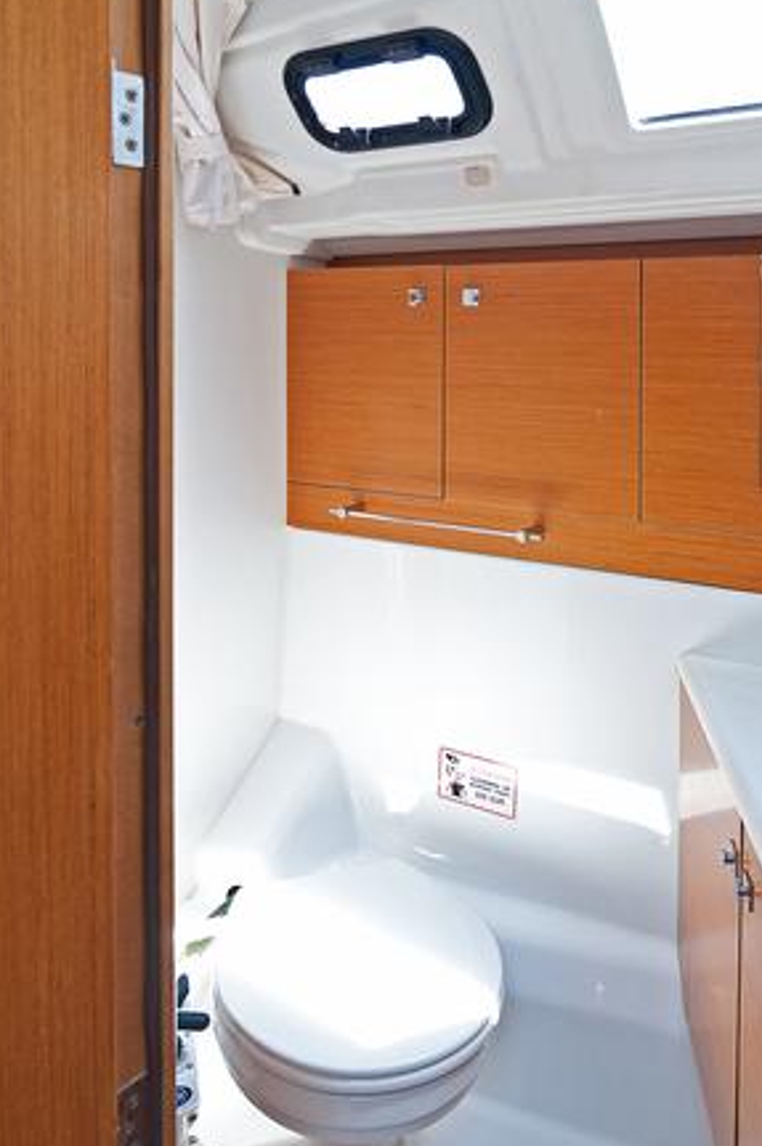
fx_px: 796
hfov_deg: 50.4
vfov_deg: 71.0
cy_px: 674
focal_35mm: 25
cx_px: 498
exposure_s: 1/100
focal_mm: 12
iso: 1000
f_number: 6.3
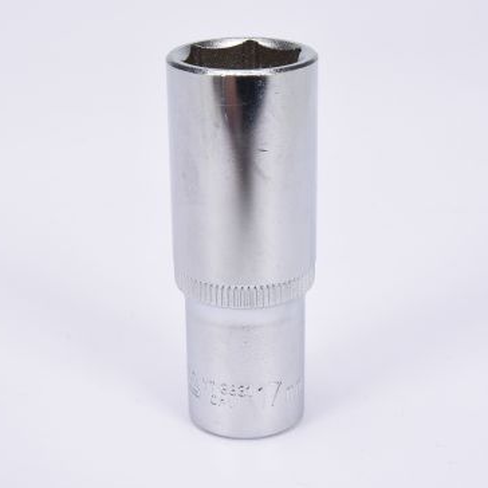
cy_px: 244
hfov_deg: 18.1
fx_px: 1531
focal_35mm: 96
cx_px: 245
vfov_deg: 18.1
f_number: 18
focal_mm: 50
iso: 250
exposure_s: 1/125
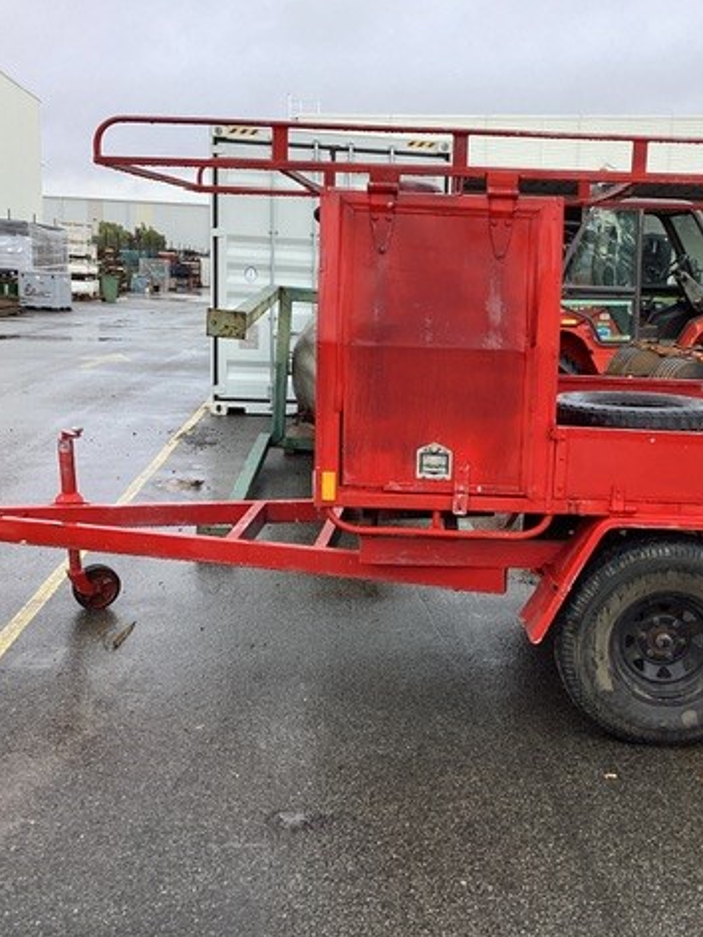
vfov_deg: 44.8
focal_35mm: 42
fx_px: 1137
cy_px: 474
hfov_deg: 34.1
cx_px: 465
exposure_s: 1/100
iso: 25
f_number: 2.4
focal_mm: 3.3
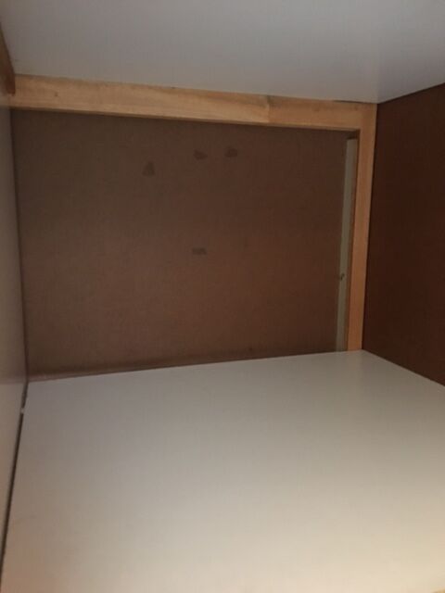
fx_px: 497
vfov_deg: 61.7
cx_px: 222
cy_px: 296
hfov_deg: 48.2
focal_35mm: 29
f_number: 2.2
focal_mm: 4.15
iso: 500
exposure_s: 1/17
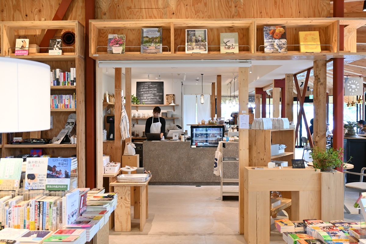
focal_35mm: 34
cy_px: 122
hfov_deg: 55.1
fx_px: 351
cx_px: 183
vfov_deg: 38.4
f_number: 4.5
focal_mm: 23
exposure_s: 1/40
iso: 500
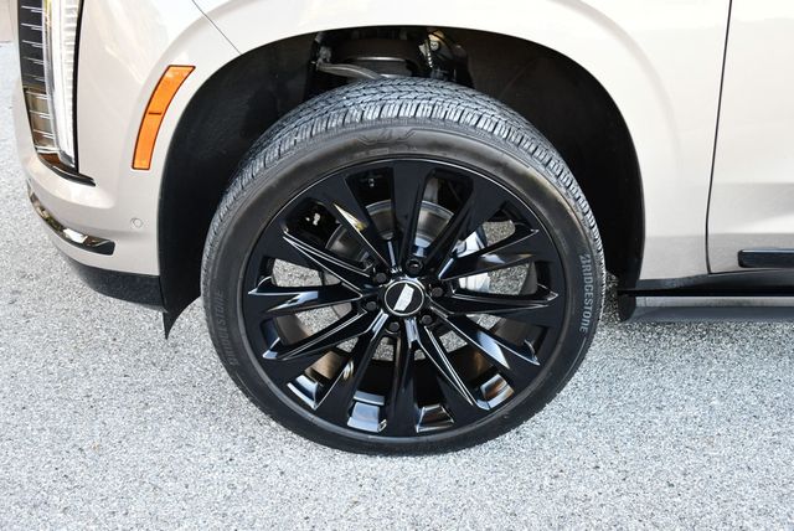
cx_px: 397
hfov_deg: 53.1
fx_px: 795
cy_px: 266
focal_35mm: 36
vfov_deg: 36.9
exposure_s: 1/250
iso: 800
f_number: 3.5
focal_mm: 18
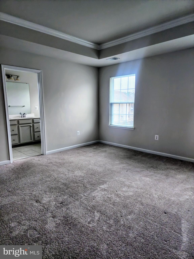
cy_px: 130
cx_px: 97
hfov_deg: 58.9
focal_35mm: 23
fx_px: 172
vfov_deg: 73.9
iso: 250
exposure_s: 1/120
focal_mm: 6.4
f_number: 1.8
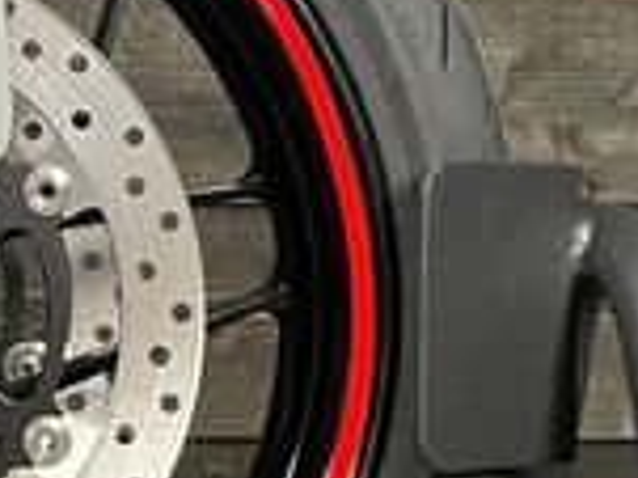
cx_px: -161
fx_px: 2026
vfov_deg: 13.4
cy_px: 275
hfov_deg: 17.0
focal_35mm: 110
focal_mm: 4.2
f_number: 1.6
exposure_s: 1/33
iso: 500
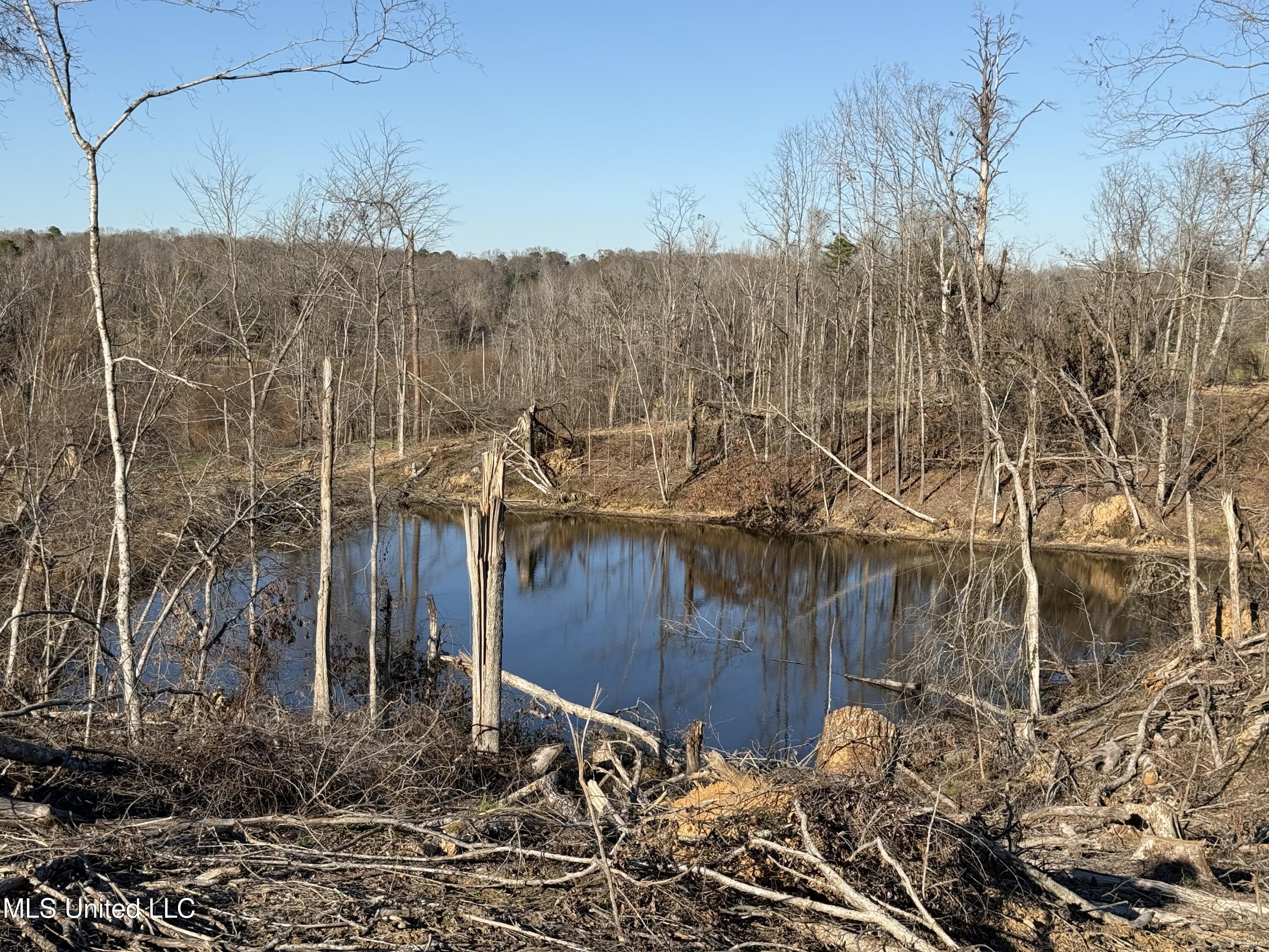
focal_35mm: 48
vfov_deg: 30.3
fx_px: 1760
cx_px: 634
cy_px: 476
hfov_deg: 39.7
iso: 64
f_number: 1.78
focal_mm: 6.76
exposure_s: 1/2494
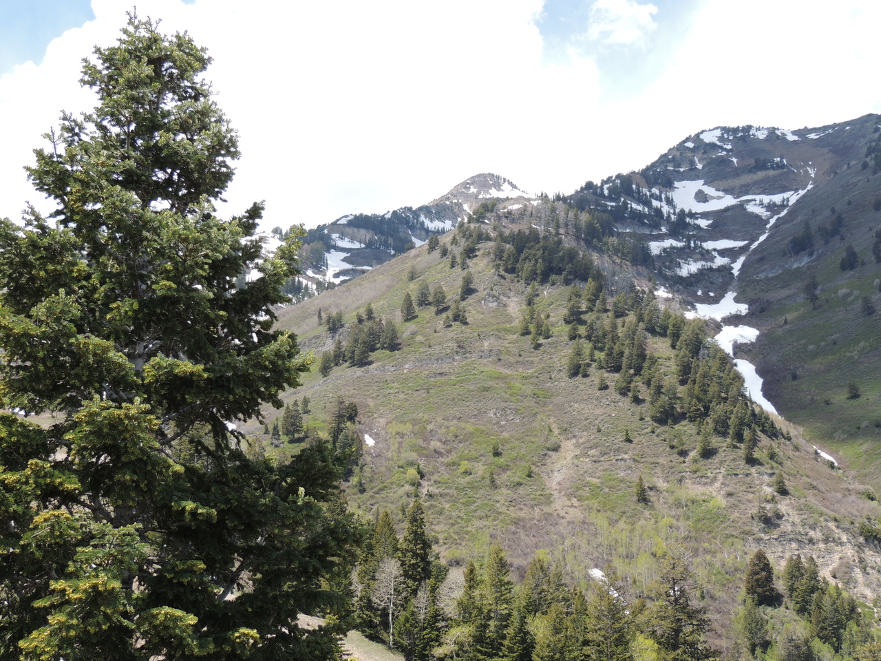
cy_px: 330
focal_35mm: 40
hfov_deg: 46.8
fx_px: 1018
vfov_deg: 36.0
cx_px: 440
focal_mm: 7.1
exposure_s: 1/640
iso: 100
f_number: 3.3
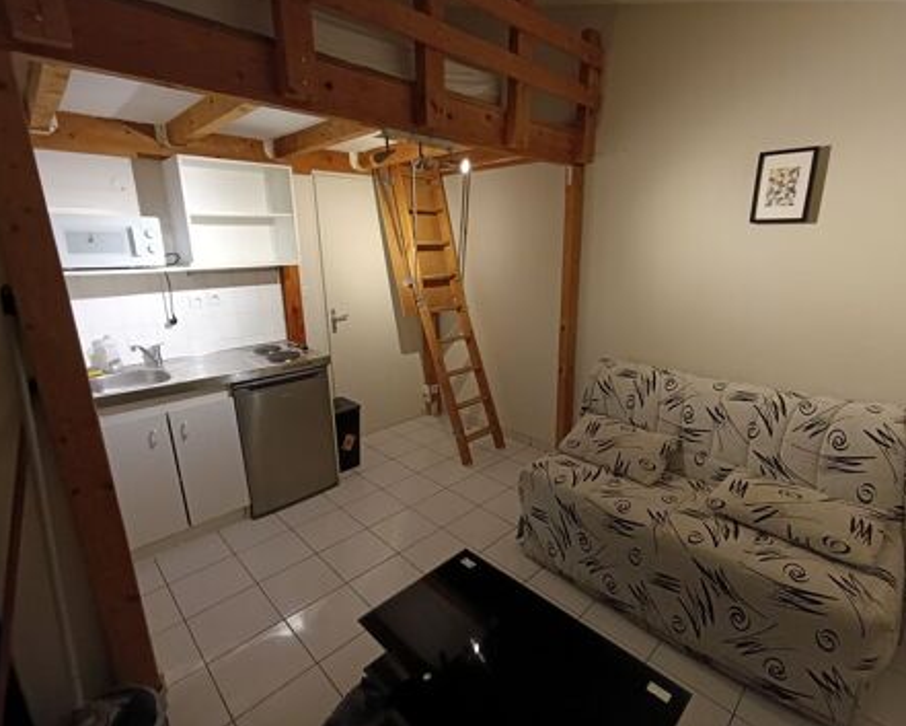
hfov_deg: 89.5
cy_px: 358
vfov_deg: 77.0
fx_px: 456
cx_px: 483
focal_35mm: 17
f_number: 2.2
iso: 500
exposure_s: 1/33.3
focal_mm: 1.65
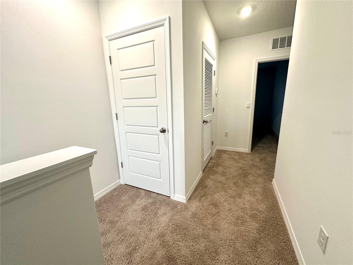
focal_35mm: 14
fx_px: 143
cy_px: 132
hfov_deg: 102.1
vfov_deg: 85.7
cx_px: 176
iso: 250
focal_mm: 2.22
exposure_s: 1/120
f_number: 2.2
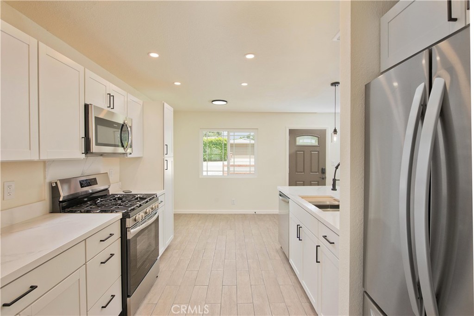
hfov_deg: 90.0
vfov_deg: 67.4
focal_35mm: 18
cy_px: 158
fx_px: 237
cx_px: 237
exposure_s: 1/200
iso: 400
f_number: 7.1
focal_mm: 18
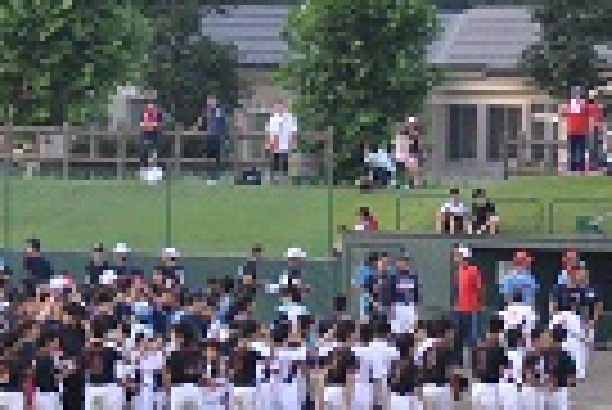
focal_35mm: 292
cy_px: 268
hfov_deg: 7.0
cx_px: 290
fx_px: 4969
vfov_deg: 4.7
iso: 250
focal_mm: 62
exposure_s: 1/125
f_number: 5.6
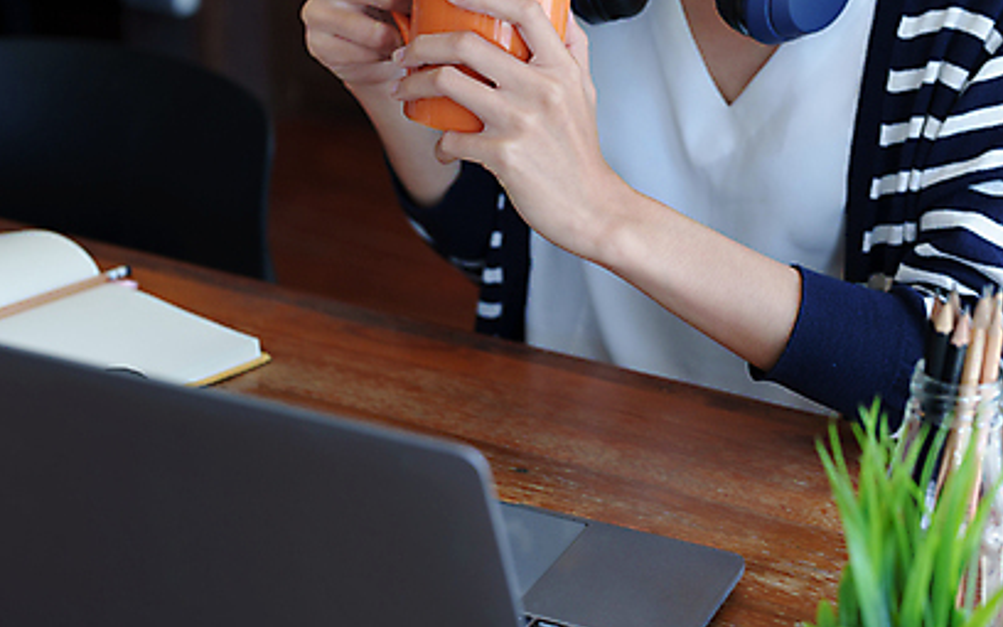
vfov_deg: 17.4
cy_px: 241
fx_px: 2050
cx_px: 644
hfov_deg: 27.4
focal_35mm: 75
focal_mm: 50
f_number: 3.2
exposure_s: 1/100
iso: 160
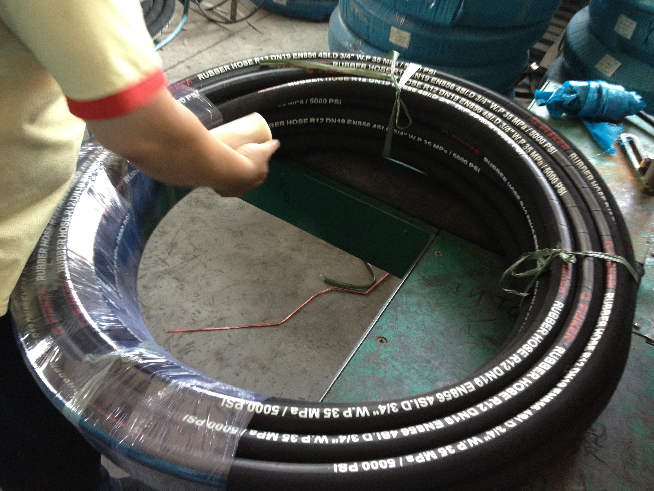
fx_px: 661
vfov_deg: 40.7
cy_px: 246
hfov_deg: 52.6
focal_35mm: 35
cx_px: 327
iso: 200
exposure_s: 1/20
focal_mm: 4.28
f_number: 2.4
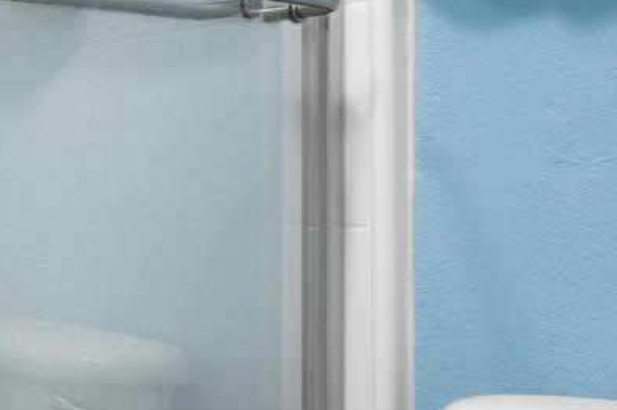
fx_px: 1010
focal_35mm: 59
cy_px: 232
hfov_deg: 27.2
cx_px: -229
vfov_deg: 22.9
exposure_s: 1/2
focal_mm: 11
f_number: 8
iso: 250
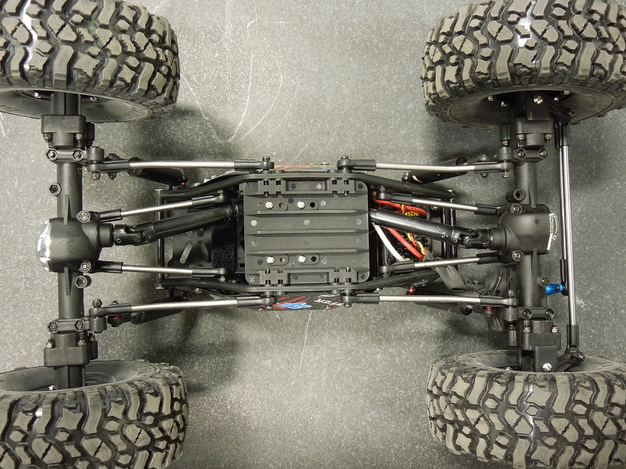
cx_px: 313
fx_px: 633
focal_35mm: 35
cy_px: 234
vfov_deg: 40.7
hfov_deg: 52.6
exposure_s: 1/13
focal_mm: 6.3
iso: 450
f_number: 3.7
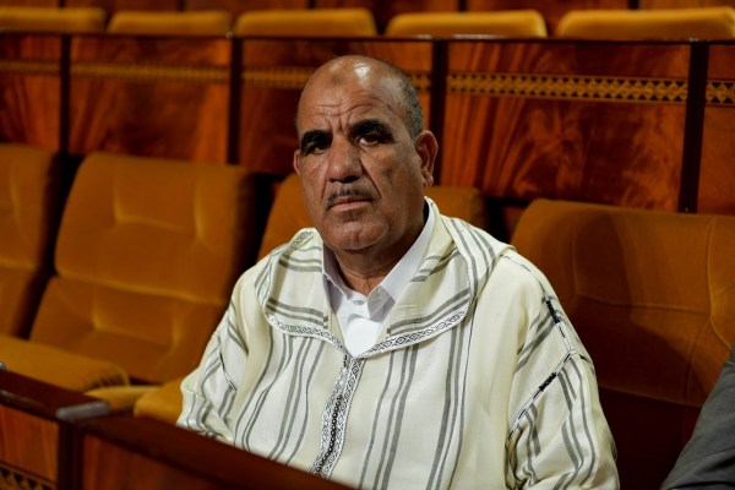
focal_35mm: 70
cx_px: 368
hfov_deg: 28.8
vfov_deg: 19.5
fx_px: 1429
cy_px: 245
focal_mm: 70
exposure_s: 1/125
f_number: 2.8
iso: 1000
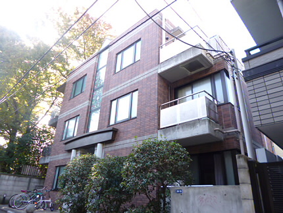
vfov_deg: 56.9
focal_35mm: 24
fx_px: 196
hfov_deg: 71.6
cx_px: 142
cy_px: 106
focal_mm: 4.3
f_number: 2.5
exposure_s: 1/100
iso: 100
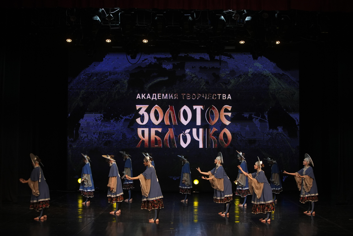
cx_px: 176
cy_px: 118
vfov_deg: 19.5
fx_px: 686
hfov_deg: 28.8
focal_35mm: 70
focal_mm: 70
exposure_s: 1/400
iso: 1600
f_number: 4
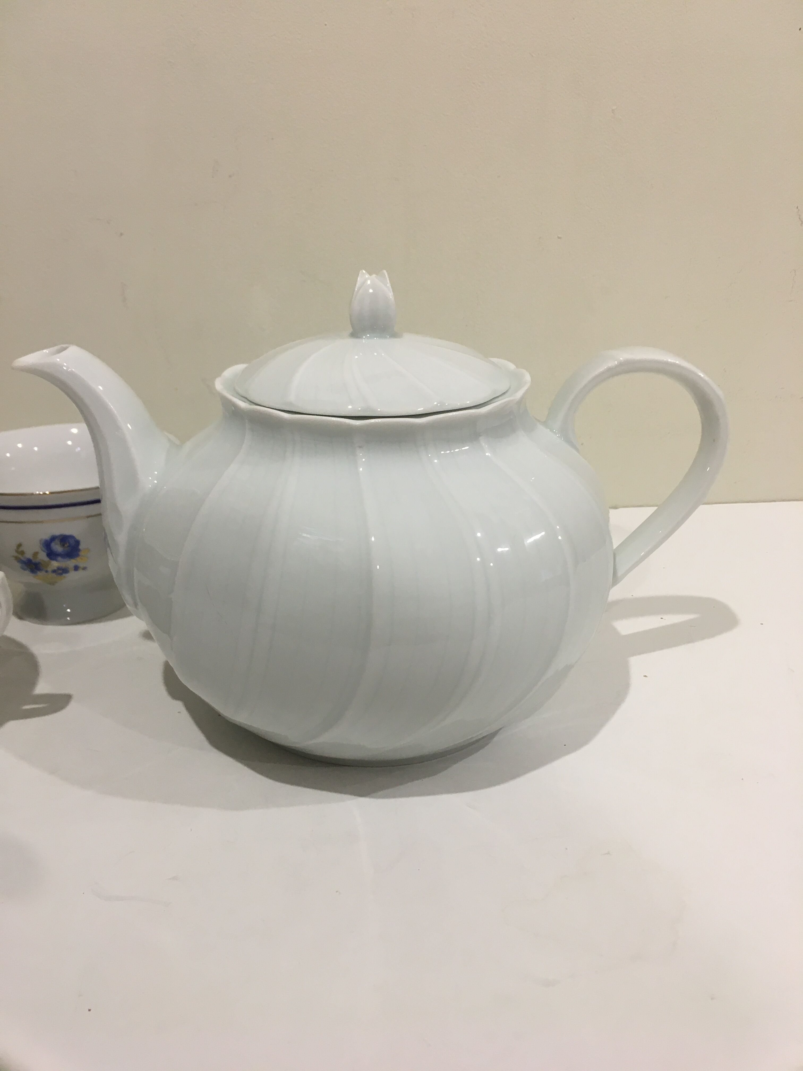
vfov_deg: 61.7
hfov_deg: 48.2
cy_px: 536
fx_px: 897
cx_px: 402
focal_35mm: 29
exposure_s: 1/33
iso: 80
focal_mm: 4.15
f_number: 2.2
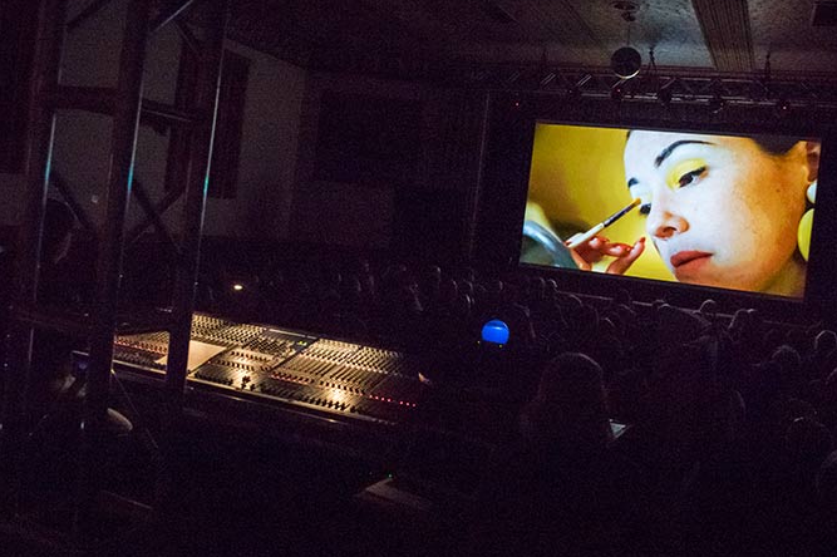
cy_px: 294
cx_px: 428
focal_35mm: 27
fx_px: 627
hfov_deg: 67.4
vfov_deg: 47.9
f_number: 5.6
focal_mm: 24
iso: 16000
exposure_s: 1/125
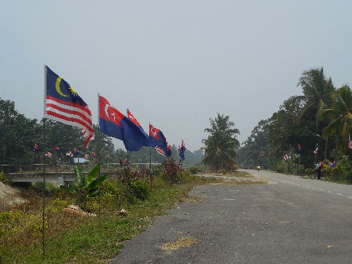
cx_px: 176
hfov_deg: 35.5
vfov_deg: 27.0
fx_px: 549
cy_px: 132
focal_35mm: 54
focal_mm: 9.8
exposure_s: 1/1250
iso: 125
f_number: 4.2
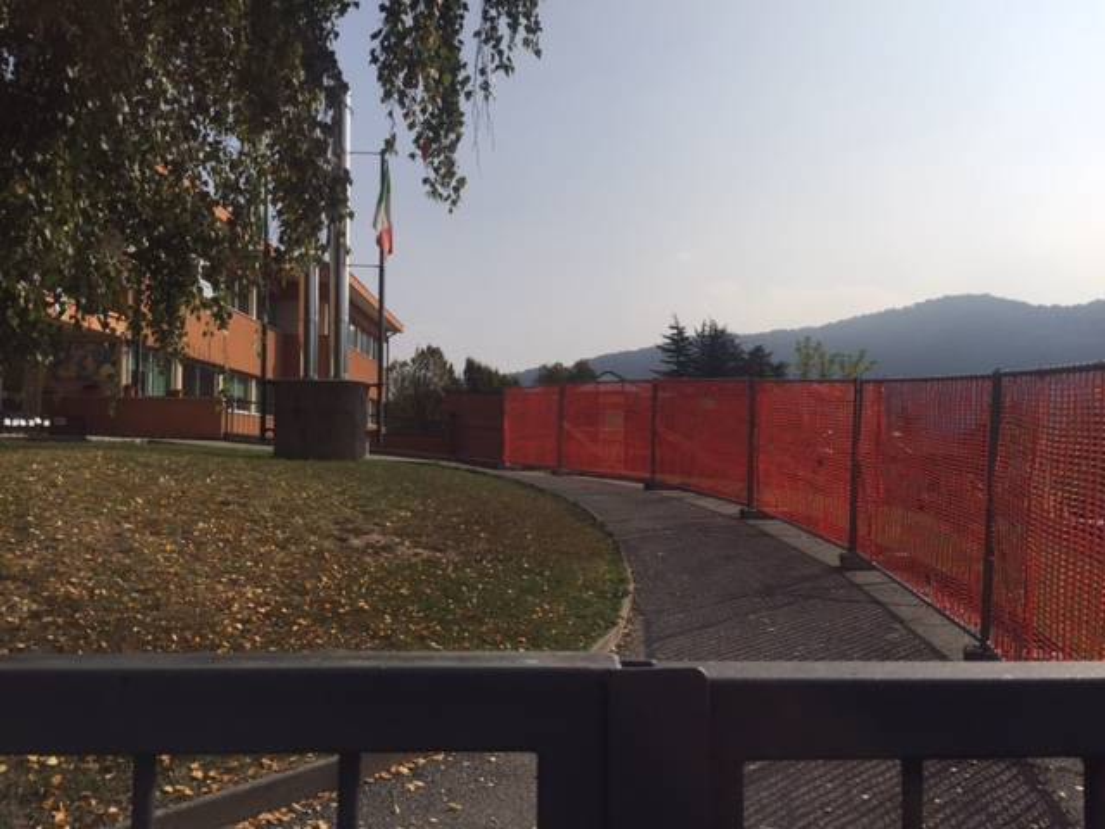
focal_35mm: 29
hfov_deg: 61.7
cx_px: 552
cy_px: 414
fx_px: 926
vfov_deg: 48.2
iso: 32
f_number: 2.2
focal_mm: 4.15
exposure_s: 1/6623
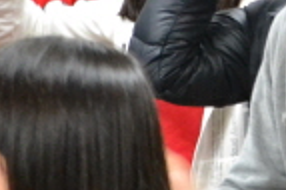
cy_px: -115
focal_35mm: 350
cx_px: 280
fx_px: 2774
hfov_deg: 5.9
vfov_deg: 3.9
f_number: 5.3
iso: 3200
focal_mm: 45
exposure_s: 1/60
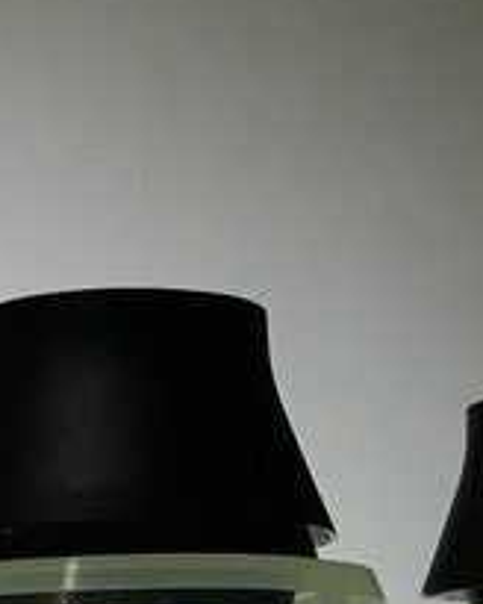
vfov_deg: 10.3
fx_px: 3163
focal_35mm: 177
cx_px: 177
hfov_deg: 8.7
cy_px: 1064
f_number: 2.2
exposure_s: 1/40
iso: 25
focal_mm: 4.15
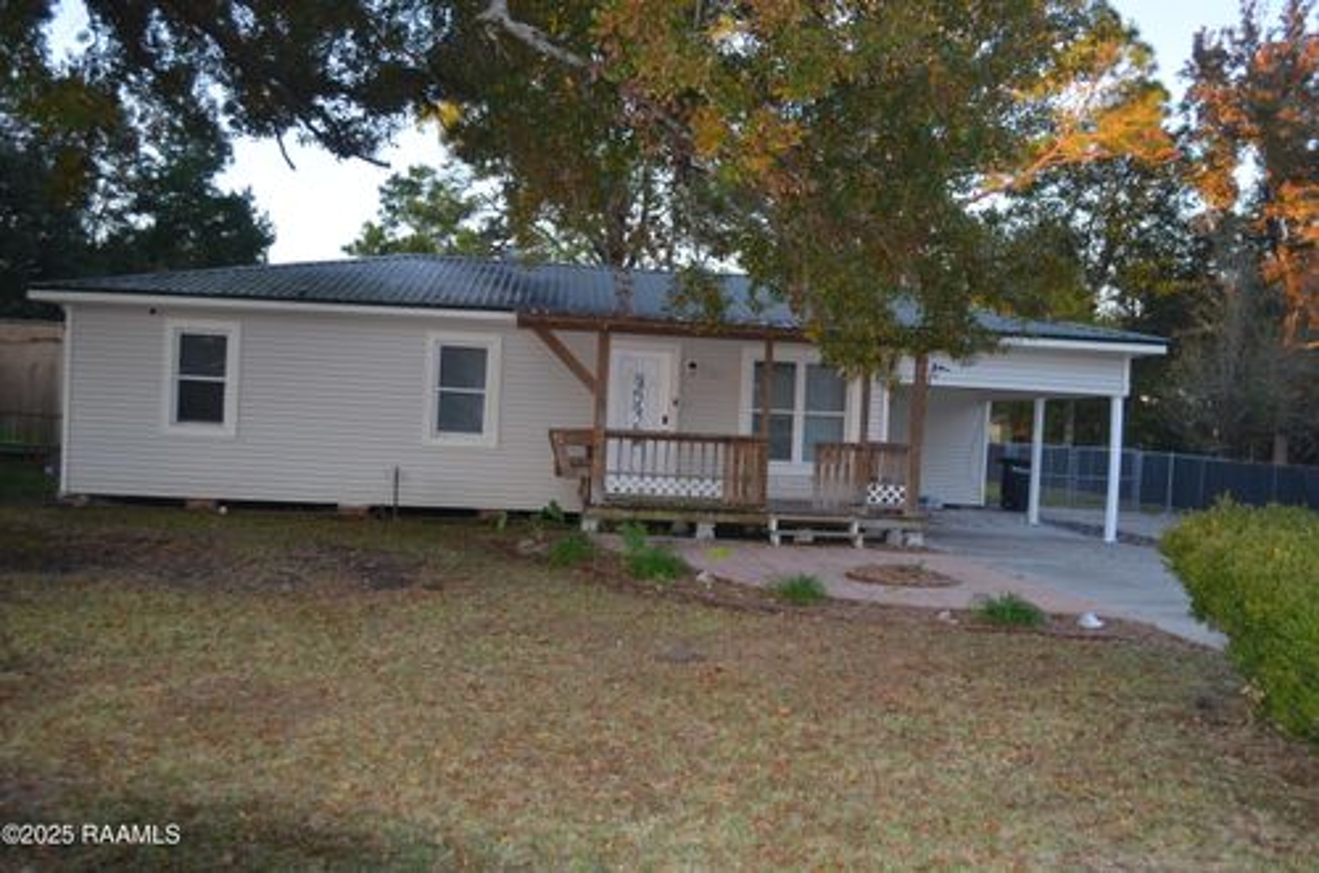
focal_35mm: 33
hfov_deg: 57.3
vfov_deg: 39.8
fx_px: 1206
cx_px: 660
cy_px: 436
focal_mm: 22
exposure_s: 1/125
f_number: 4
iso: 320
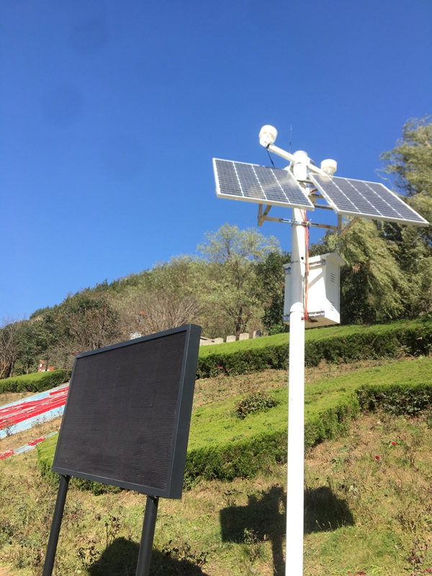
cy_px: 288
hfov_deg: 48.2
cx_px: 216
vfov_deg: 61.7
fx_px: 483
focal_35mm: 29
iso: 25
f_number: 2.2
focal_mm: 4.15
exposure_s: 1/705
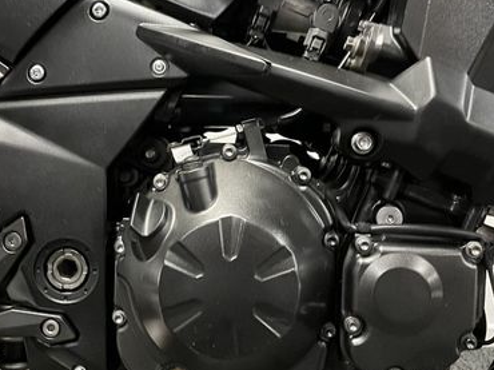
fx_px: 642
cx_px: 230
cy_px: 134
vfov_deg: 32.0
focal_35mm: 45
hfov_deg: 42.1
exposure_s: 1/33
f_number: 1.6
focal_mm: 5.1
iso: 400
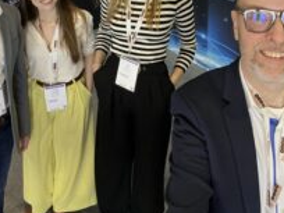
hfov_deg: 42.0
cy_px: 15
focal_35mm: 45
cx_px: 131
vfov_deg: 30.5
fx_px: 369
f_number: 2.2
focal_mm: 2.71
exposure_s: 1/50
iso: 320
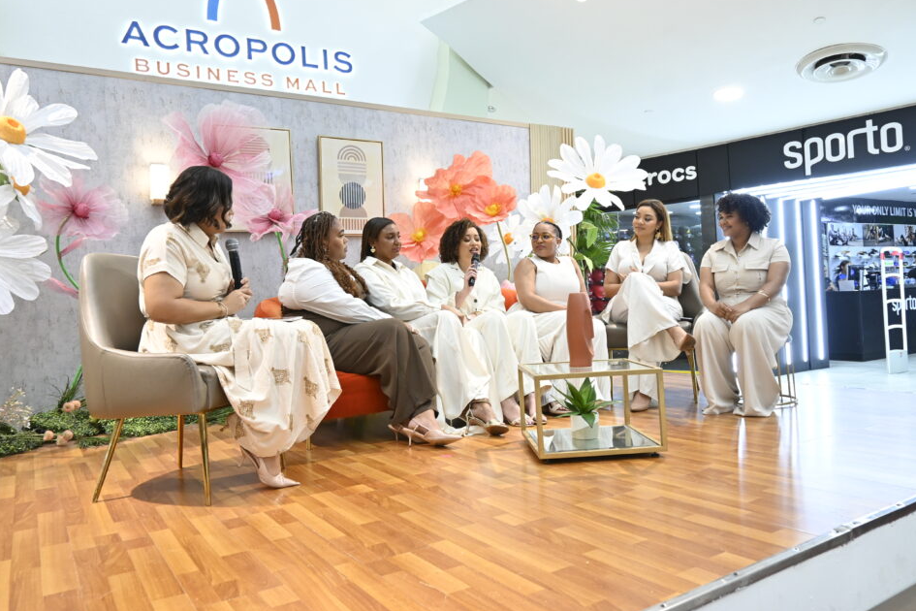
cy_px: 293
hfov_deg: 69.4
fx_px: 662
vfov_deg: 49.5
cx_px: 461
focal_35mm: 26
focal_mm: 16
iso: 1000
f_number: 5
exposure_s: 1/50
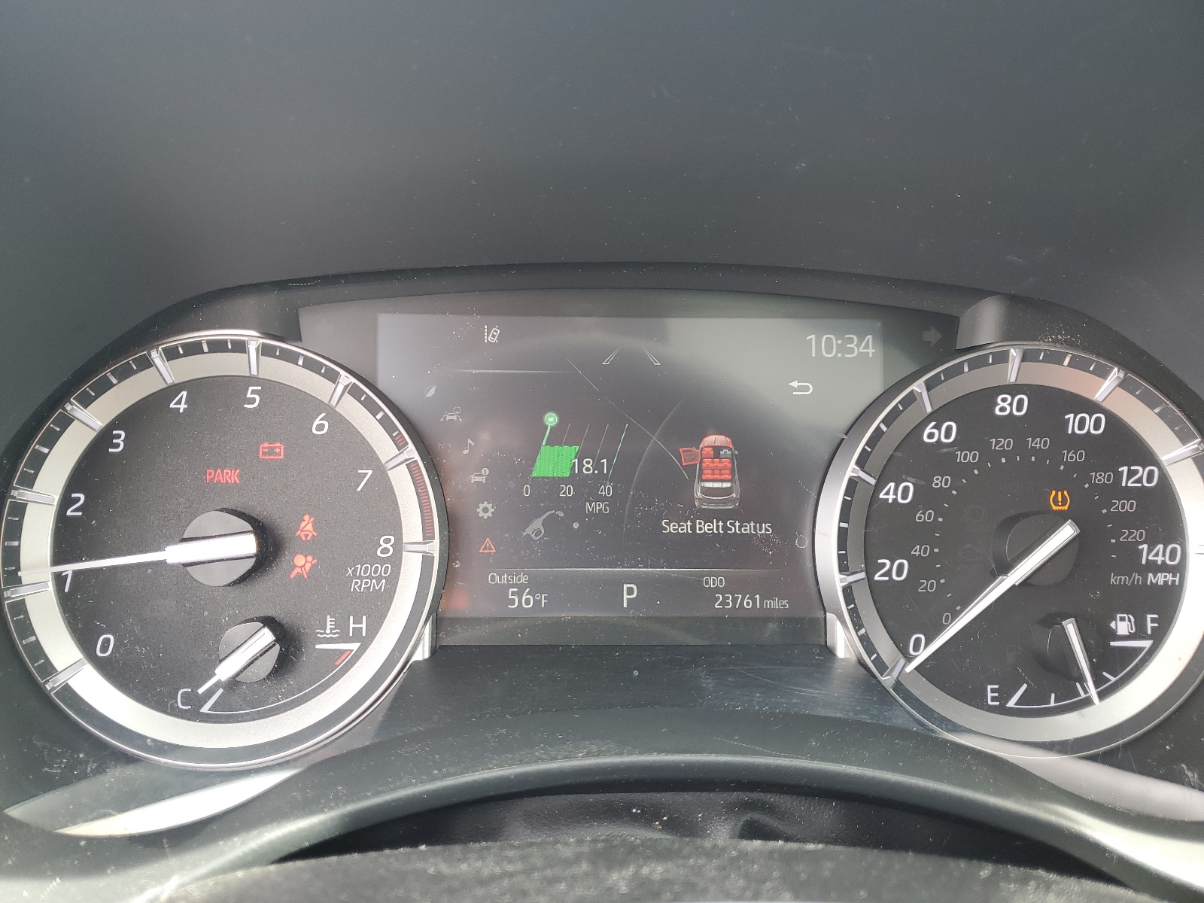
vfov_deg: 53.1
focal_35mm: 26
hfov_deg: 67.3
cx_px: 602
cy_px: 452
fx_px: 904
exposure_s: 1/60.2
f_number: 1.5
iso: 54
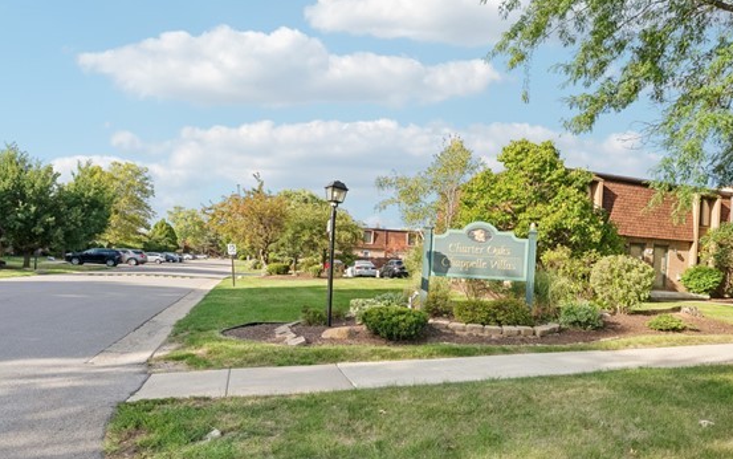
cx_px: 442
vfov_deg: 50.7
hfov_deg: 73.9
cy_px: 283
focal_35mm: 24
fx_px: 480
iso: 100
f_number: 9
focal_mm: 12
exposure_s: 1/80
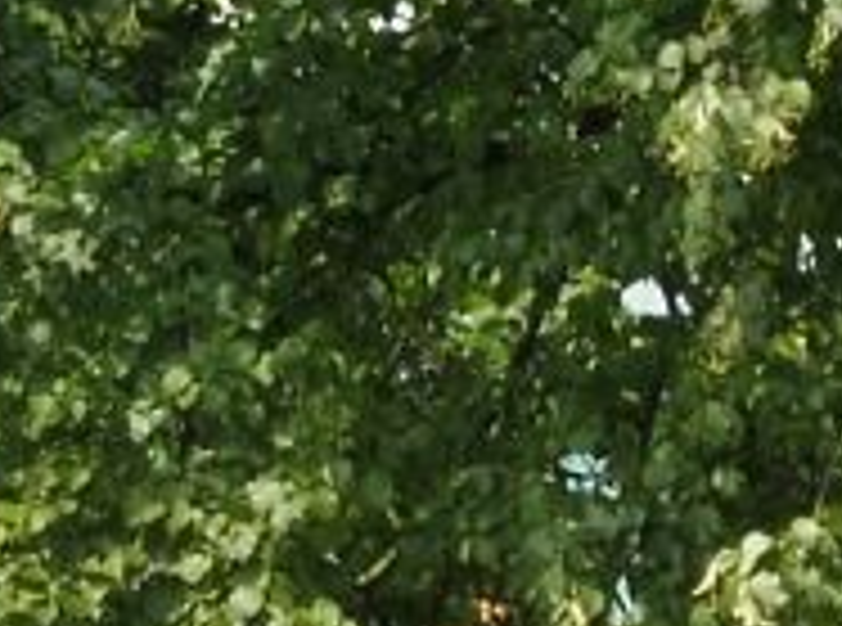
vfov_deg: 1.9
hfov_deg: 2.5
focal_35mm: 794
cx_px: -788
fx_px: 19251
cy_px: 1297
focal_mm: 25.9
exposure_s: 1/100
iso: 100
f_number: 7.1
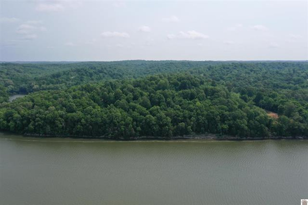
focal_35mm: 28
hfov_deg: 65.5
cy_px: 102
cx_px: 154
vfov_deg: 46.4
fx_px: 239
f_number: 6.3
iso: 100
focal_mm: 10.26
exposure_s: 1/500
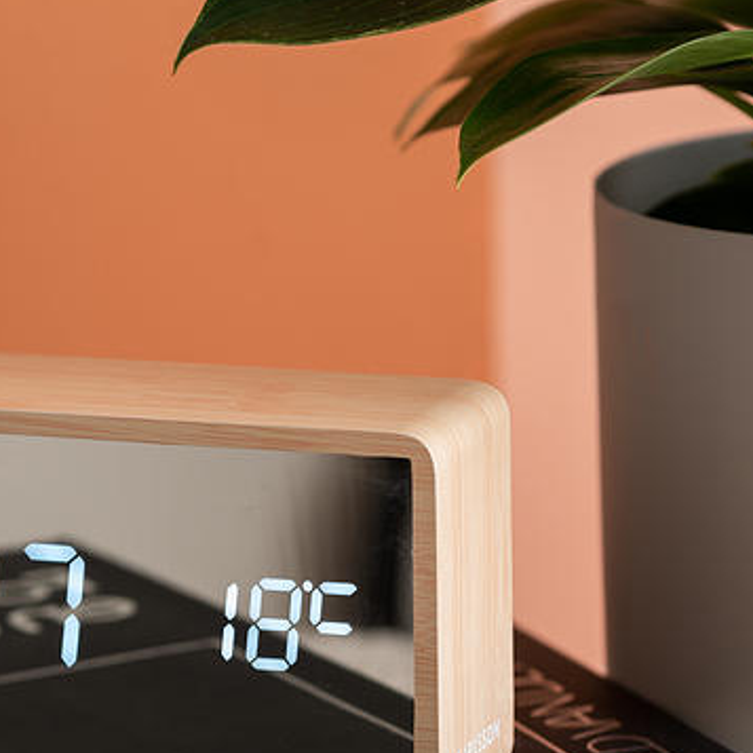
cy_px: 583
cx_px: 400
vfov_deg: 6.8
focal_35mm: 258
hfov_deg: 6.8
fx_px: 6350
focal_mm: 125
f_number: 5
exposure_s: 1/6
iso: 50
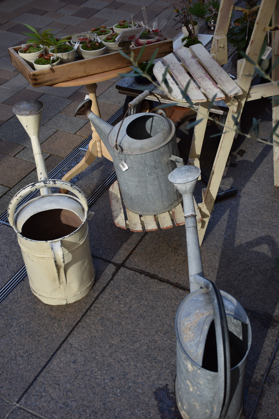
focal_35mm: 45
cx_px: 140
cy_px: 210
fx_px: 523
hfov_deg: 29.9
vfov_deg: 43.6
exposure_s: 1/160
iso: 100
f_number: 4
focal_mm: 30
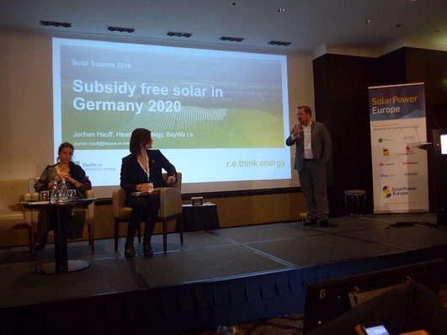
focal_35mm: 29
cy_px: 168
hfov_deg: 61.7
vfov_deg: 48.2
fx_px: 374
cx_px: 224
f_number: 2
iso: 400
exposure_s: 1/50
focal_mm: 6
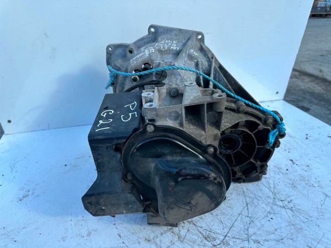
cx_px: 166
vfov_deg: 56.8
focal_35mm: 24
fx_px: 229
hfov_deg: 71.6
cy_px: 124
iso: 80
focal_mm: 6.86
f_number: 1.78
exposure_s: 1/1357
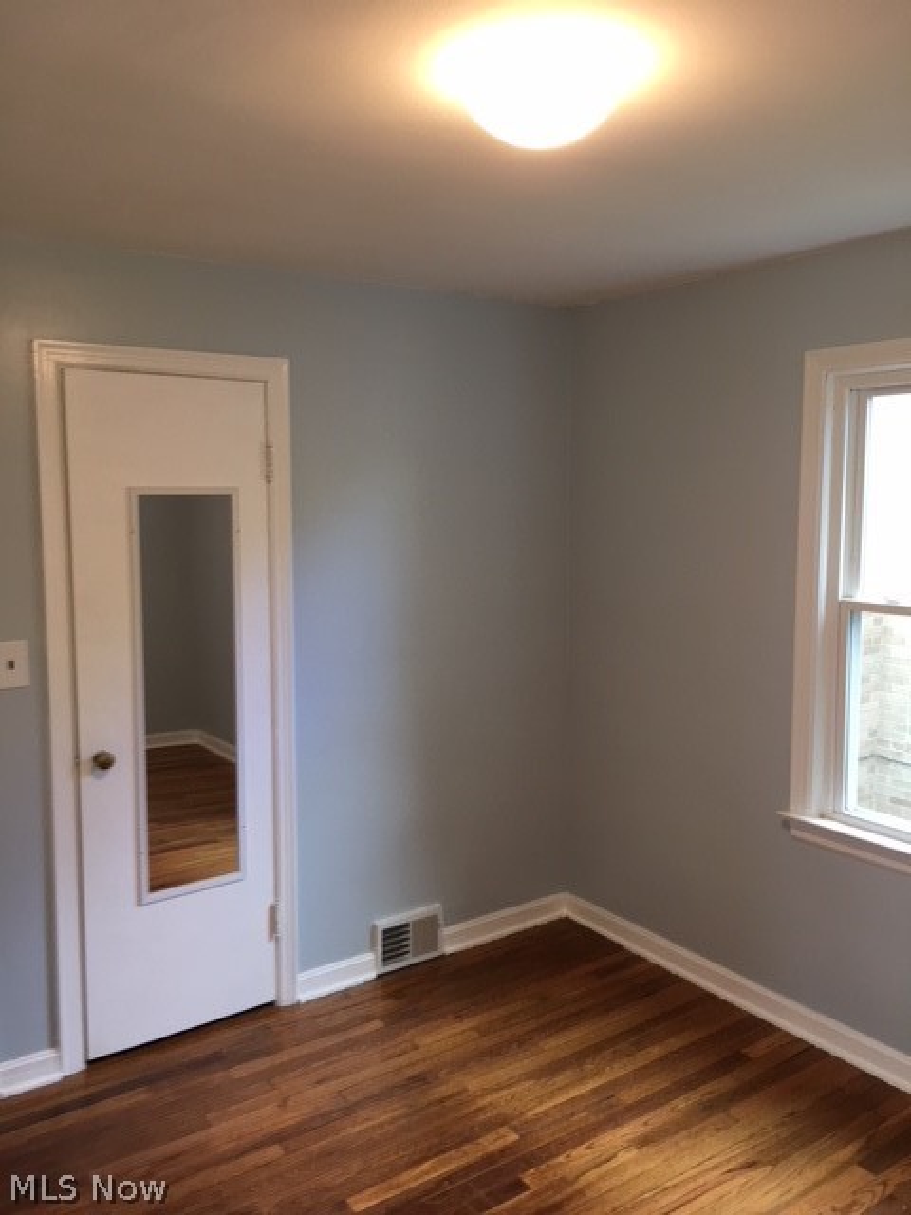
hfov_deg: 48.2
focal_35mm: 29
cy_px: 608
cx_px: 456
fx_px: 1018
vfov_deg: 61.7
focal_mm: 4.15
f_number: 2.2
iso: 80
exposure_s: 1/30
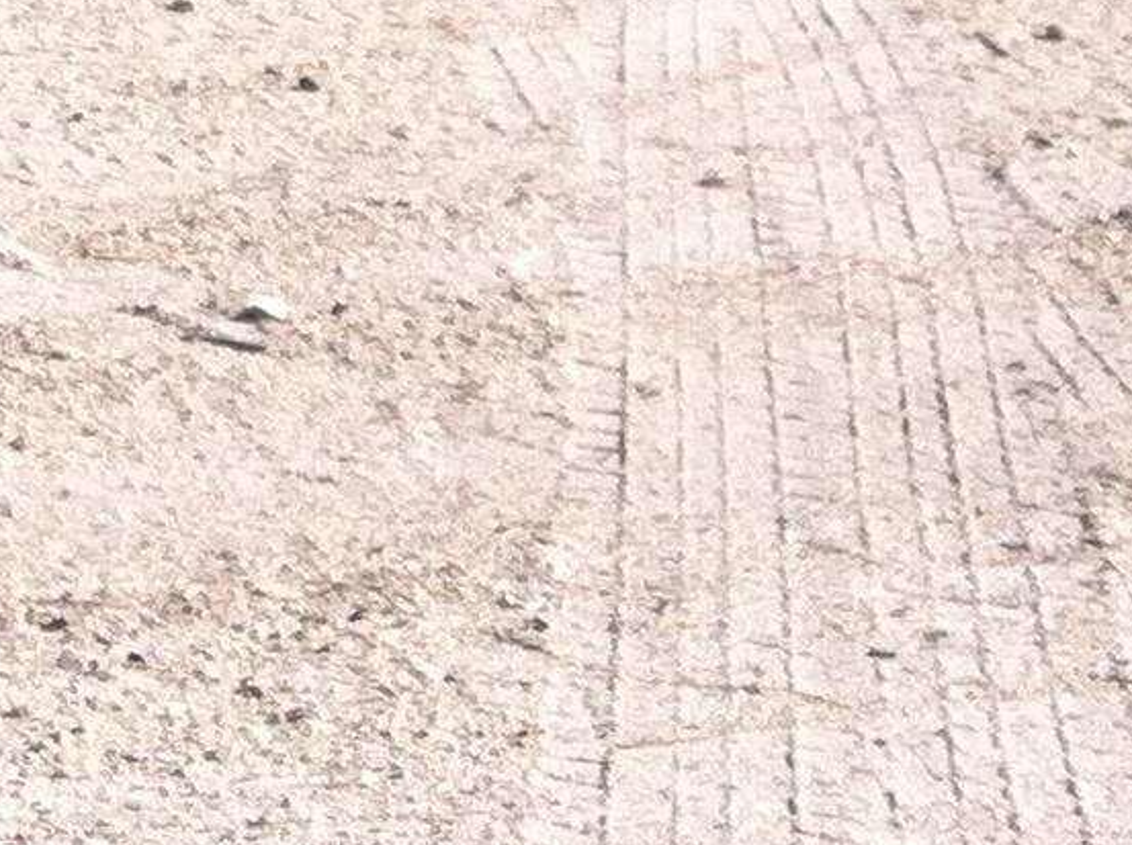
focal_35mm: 164
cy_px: -980
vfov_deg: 8.5
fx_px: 5355
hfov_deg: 11.6
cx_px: -491
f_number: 2.8
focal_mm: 3.85
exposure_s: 1/857
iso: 80
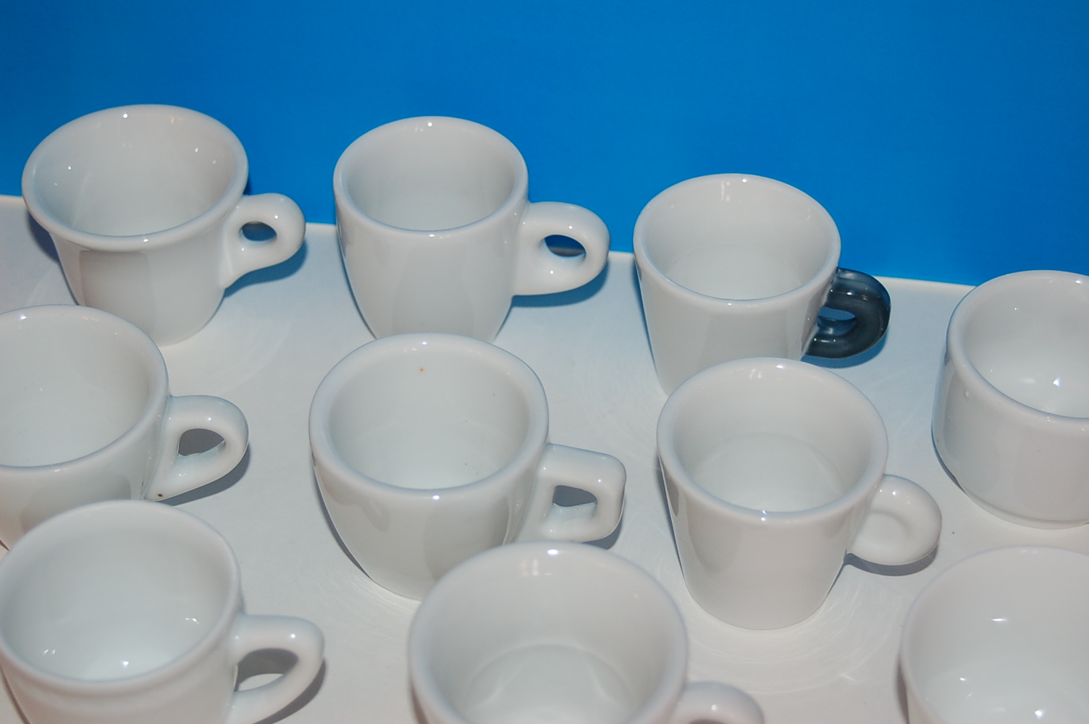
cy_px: 362
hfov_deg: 28.1
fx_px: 2176
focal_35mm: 72
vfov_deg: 18.9
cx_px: 544
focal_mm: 48
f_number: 4.5
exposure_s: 1/60
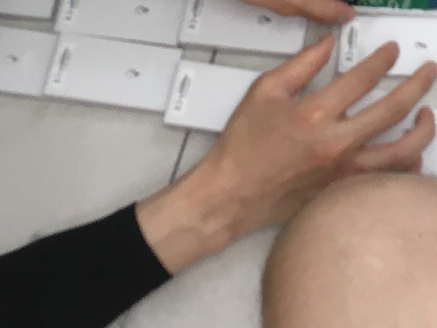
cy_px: -103
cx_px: 478
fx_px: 1389
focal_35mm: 110
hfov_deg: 17.3
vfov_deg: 13.0
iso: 25
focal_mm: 4.15
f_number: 2.2
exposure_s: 1/40
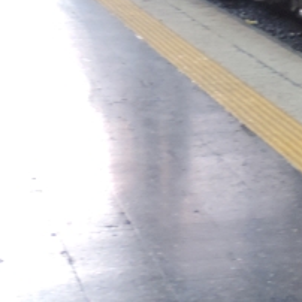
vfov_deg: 9.8
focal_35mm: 175
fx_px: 1727
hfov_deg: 9.6
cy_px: -111
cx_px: 519
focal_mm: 8.9
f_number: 3.6
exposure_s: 1/13
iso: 450
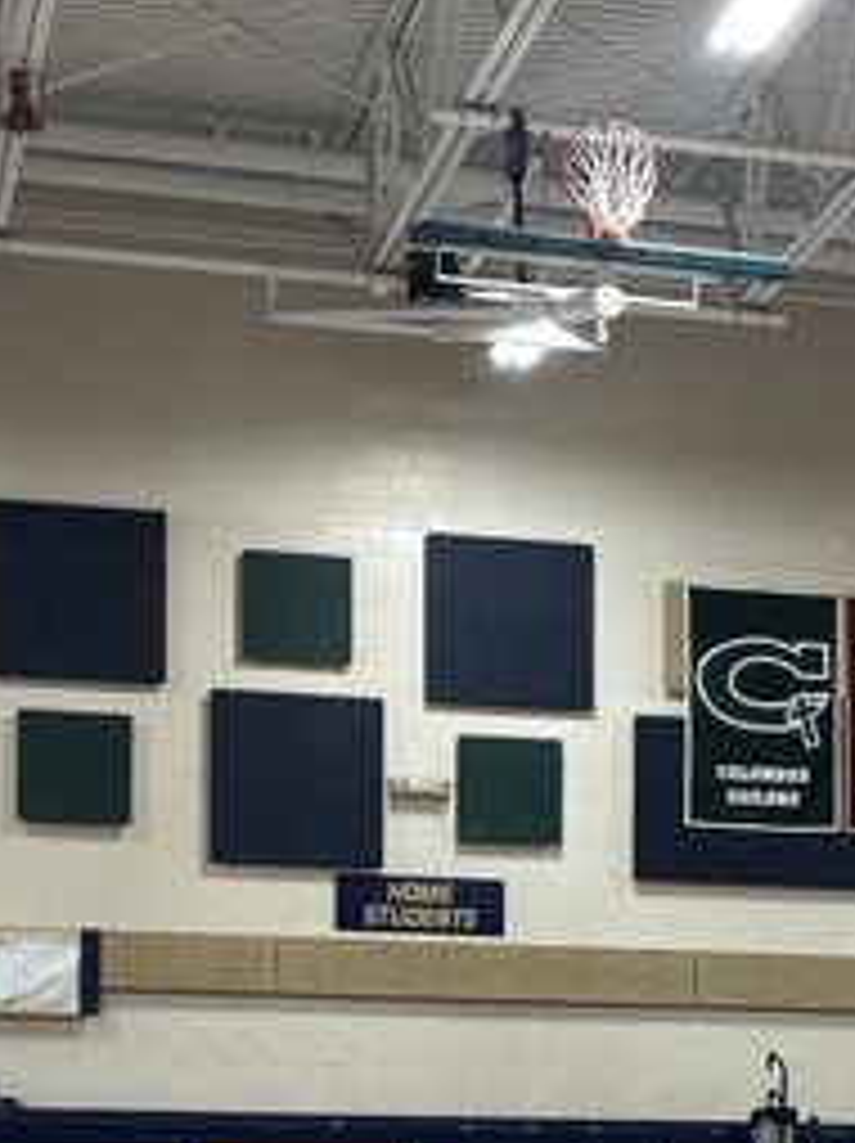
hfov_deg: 13.8
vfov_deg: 18.3
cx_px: 891
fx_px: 3464
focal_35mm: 105
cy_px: 1102
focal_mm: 5.96
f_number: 1.6
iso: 64
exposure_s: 1/60
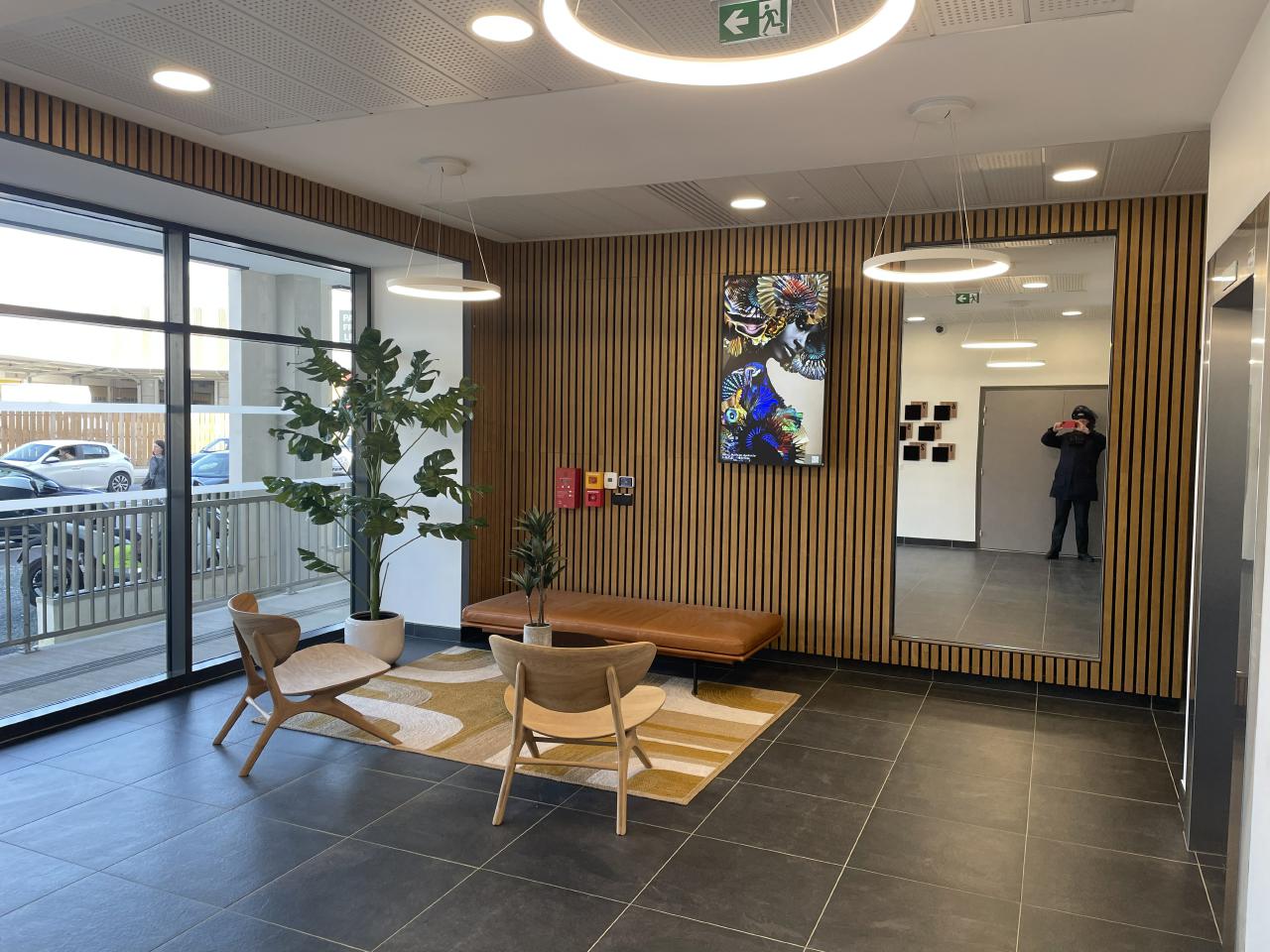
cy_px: 476
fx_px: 954
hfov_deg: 67.3
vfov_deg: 53.1
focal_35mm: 26
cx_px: 635
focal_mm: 4.2
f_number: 1.6
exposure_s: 1/100
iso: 50
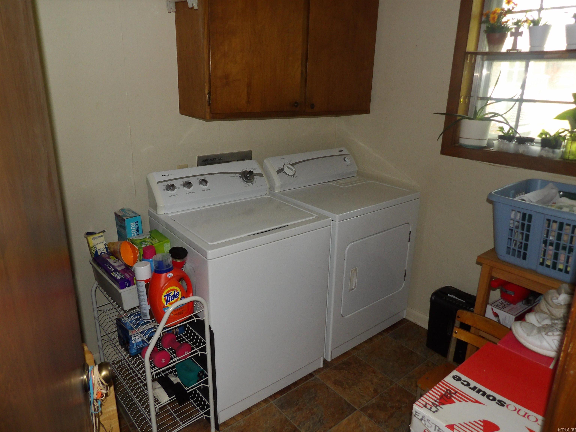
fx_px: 399
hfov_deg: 71.6
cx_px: 288
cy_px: 216
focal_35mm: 24
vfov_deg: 56.8
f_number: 3.2
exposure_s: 1/33
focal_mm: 4.3
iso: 200
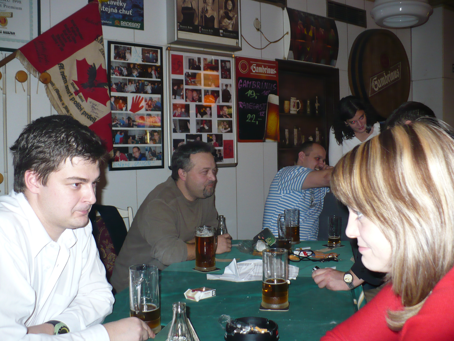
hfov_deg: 50.1
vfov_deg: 38.7
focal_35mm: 37
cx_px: 227
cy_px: 170
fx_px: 485
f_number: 2.8
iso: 200
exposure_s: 1/30
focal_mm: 6.1
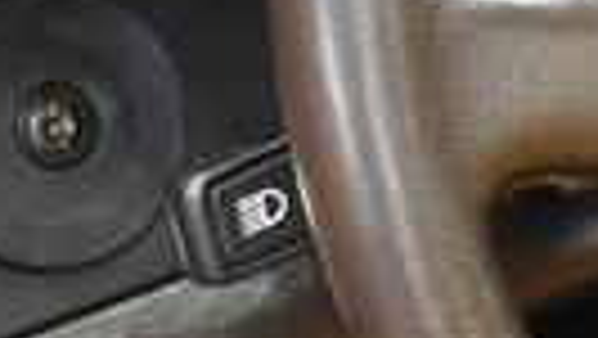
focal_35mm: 264
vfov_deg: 4.6
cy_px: -63
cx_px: 1052
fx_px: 4189
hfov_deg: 7.9
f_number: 4.2
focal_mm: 29
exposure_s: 1/50
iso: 4500
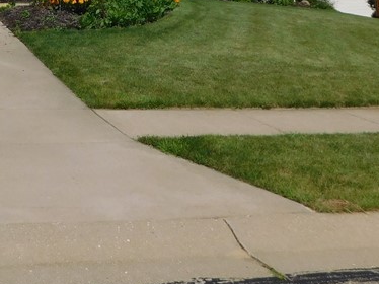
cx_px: 32
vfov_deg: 21.3
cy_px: -77
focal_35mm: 63
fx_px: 689
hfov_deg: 29.4
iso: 125
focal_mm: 4
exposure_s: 1/800
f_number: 6
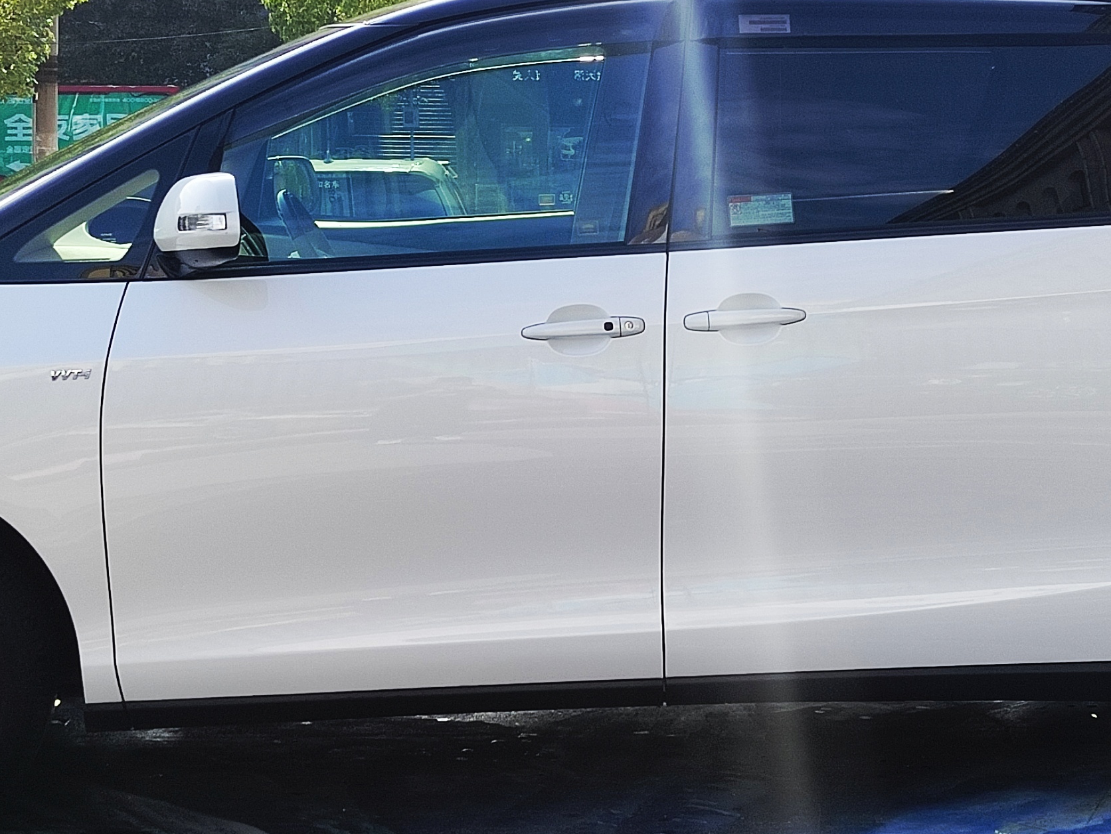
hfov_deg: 25.3
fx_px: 2471
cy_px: 257
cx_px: 643
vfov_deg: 19.1
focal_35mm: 77
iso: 228
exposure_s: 1/1513
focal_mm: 5.52
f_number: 1.9
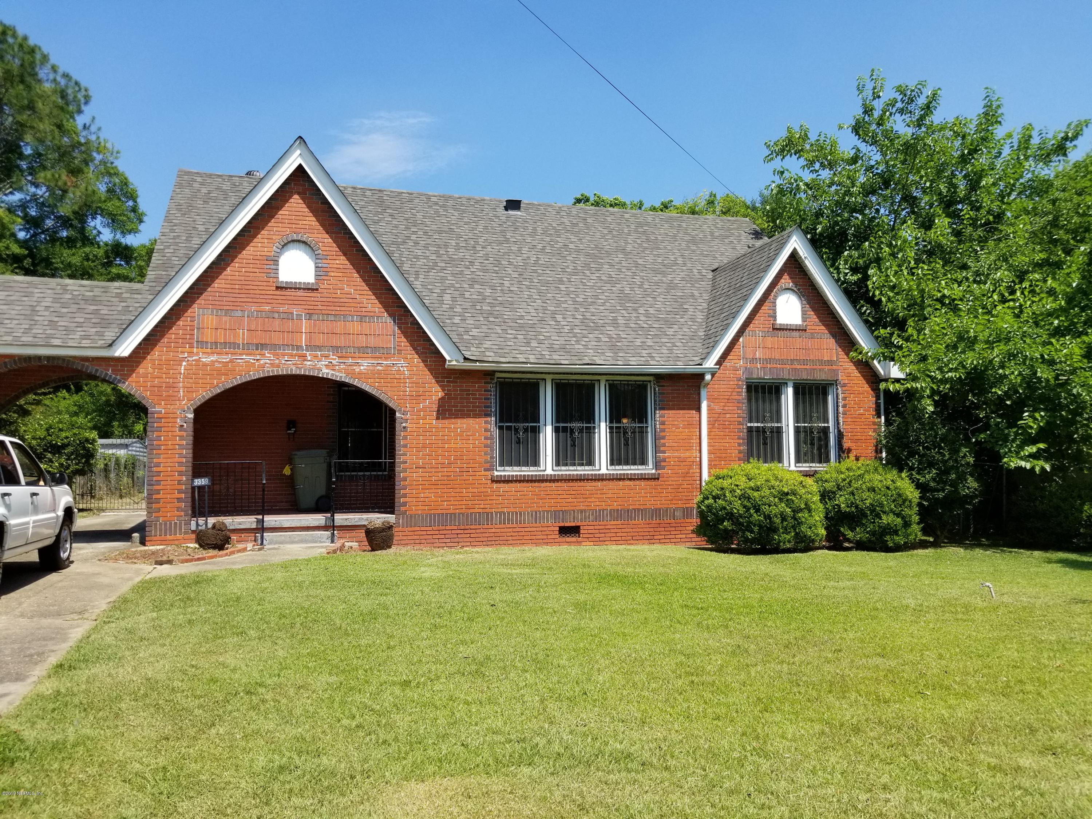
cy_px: 410
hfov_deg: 67.3
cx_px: 546
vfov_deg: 53.1
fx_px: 820
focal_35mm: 26
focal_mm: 4.25
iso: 50
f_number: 1.7
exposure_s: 1/2288
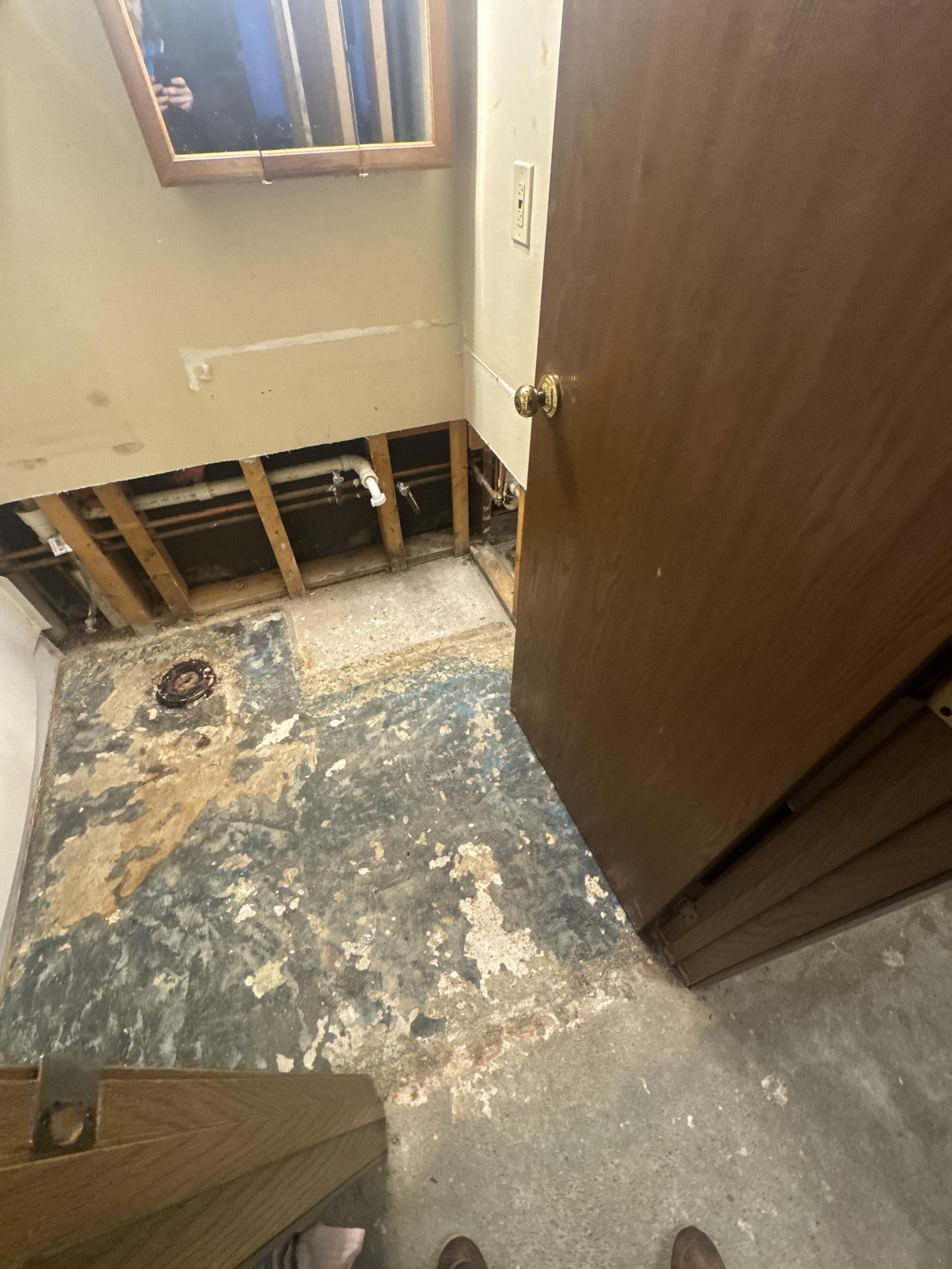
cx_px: 476
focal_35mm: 14
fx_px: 513
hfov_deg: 85.7
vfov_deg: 102.1
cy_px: 634
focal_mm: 2.22
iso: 500
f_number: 2.2
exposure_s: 1/60
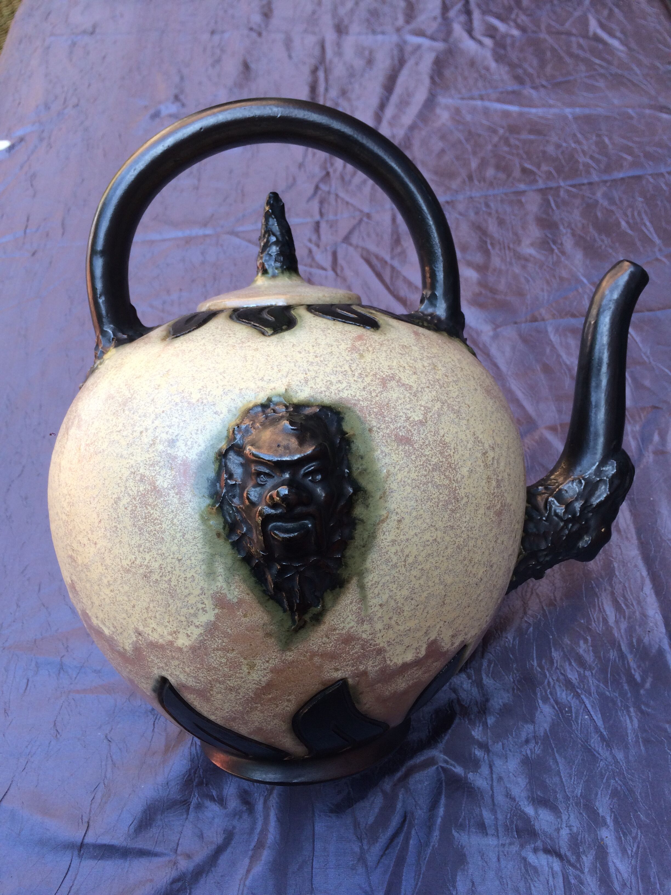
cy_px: 448
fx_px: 750
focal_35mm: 29
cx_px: 336
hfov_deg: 48.2
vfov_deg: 61.7
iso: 32
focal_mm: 4.15
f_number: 2.2
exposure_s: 1/172
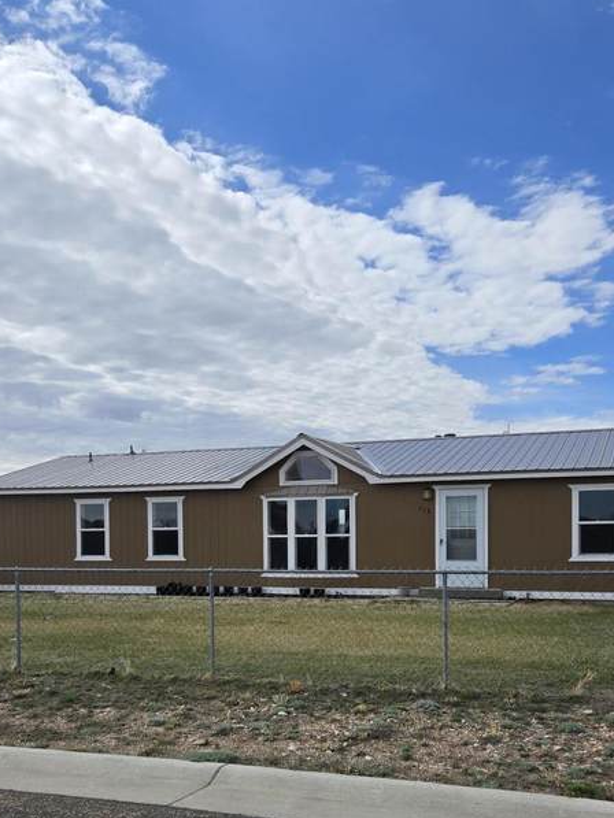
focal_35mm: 37
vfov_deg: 48.9
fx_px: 875
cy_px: 570
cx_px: 318
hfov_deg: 38.7
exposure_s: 1/2921
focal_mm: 5.4
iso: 25
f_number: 1.8
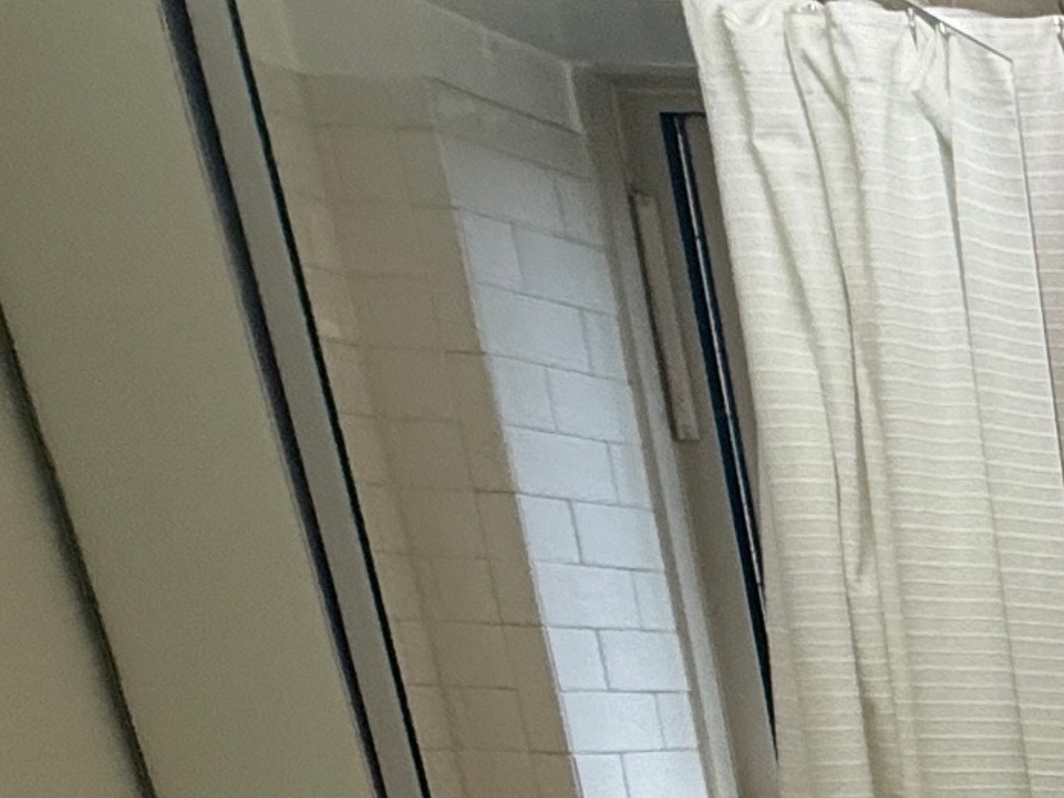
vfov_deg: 20.5
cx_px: 1998
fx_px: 1782
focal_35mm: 58
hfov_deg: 20.6
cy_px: 1285
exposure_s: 1/120
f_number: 2.2
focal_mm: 2.22
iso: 250
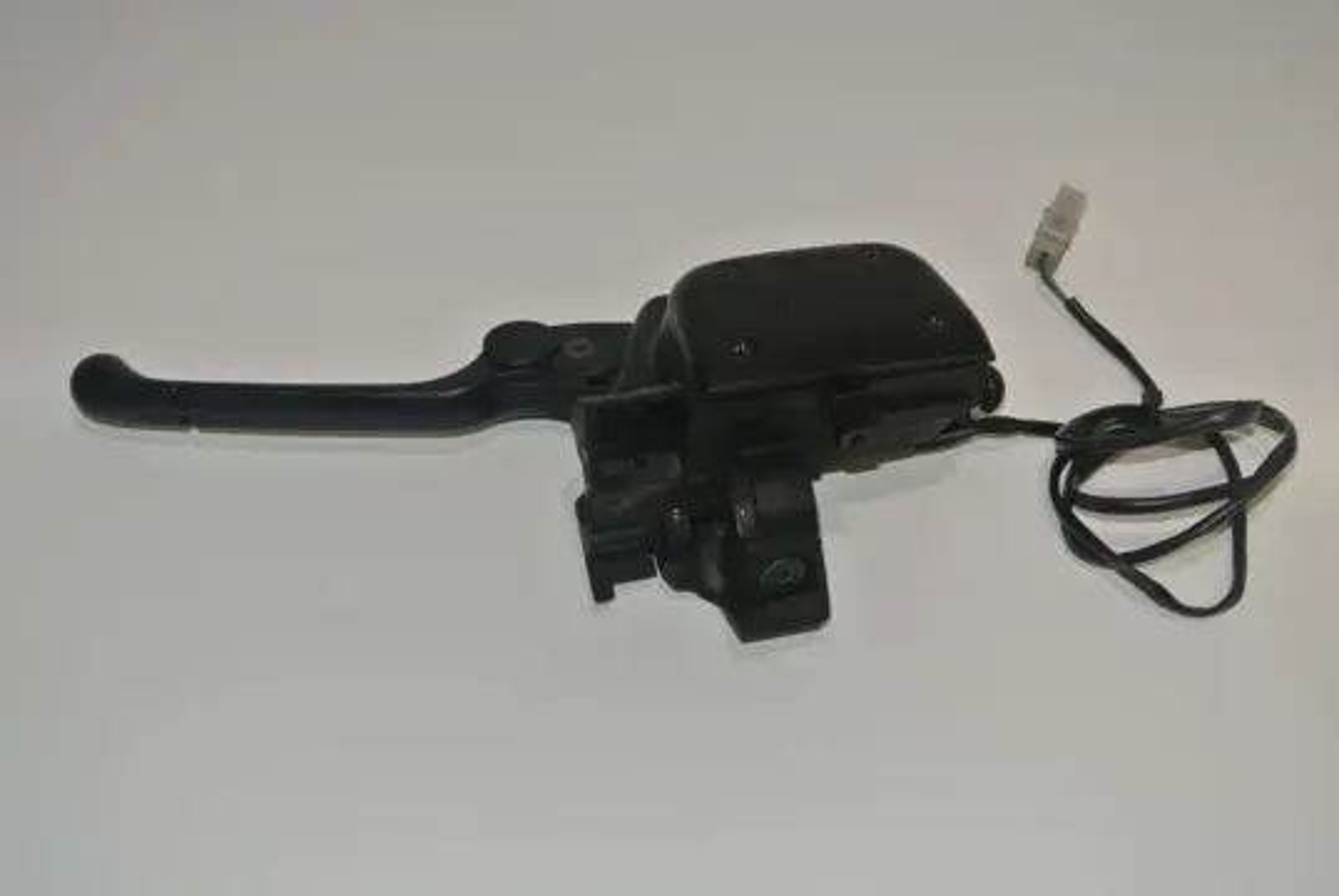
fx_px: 1824
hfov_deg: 40.3
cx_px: 670
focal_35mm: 49
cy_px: 448
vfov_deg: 27.6
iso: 200
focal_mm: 18.2
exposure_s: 1/60
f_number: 4.5
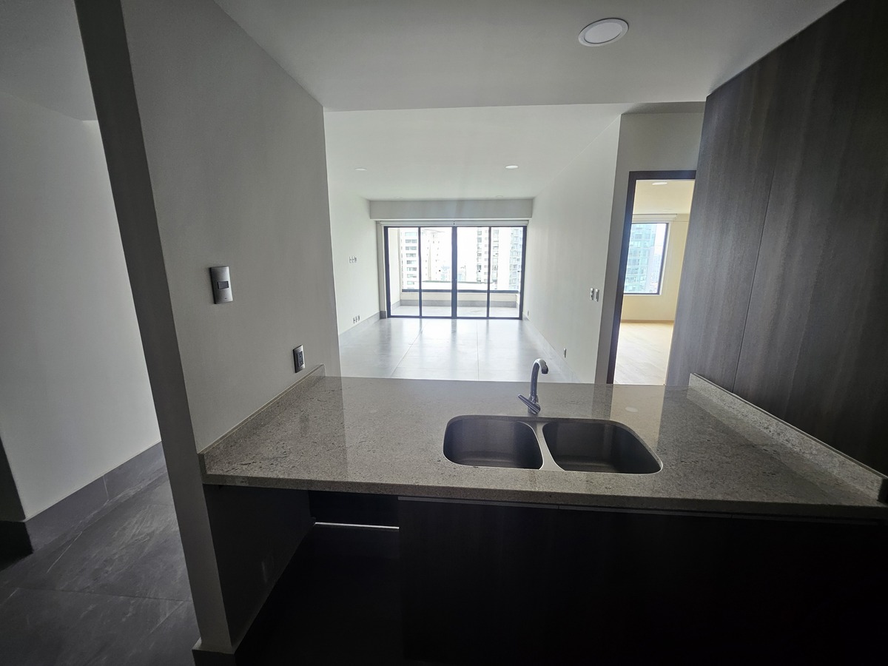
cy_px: 333
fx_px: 333
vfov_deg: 89.9
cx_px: 444
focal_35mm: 13
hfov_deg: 106.2
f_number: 2.2
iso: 64
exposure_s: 1/60
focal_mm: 1.7
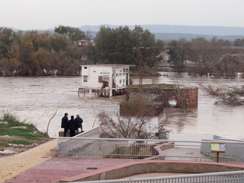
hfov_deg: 19.6
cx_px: 122
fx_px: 705
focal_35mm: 100
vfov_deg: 14.8
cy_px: 92
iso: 125
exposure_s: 1/80
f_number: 5
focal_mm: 50
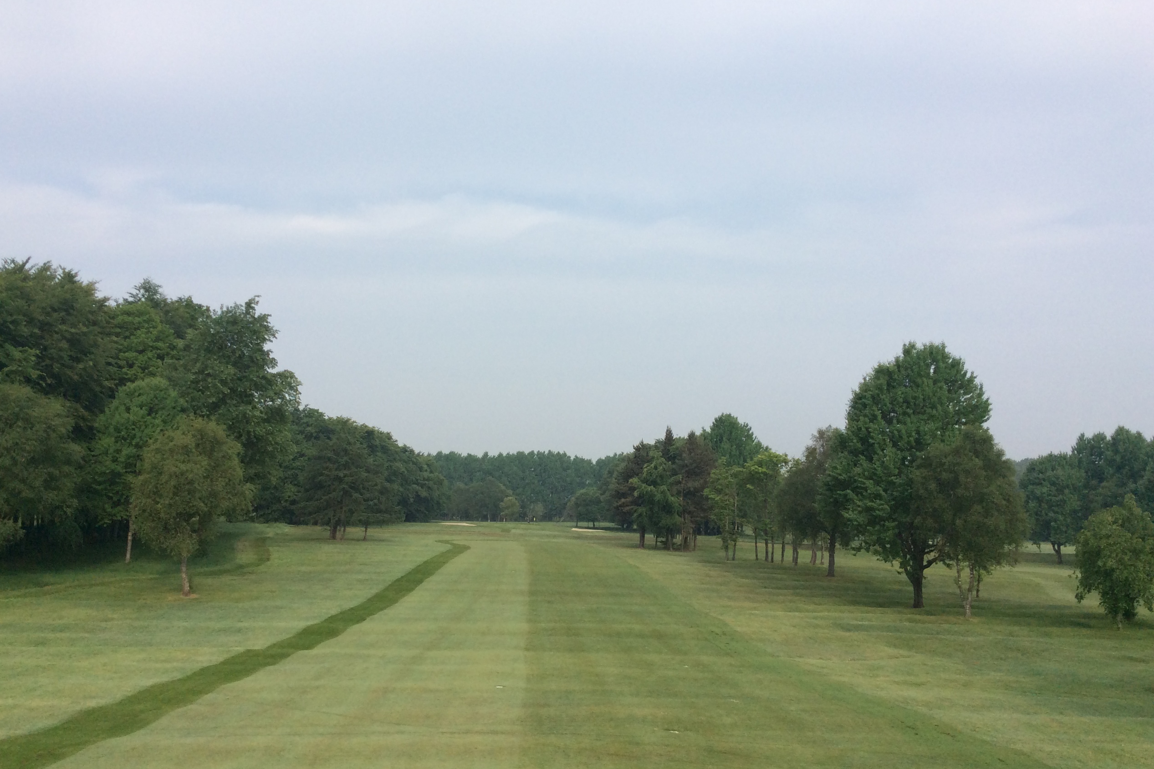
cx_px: 565
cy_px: 352
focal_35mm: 34
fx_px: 1090
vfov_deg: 38.9
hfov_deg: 55.8
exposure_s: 1/1144
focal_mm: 3.3
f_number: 2.4
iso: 32
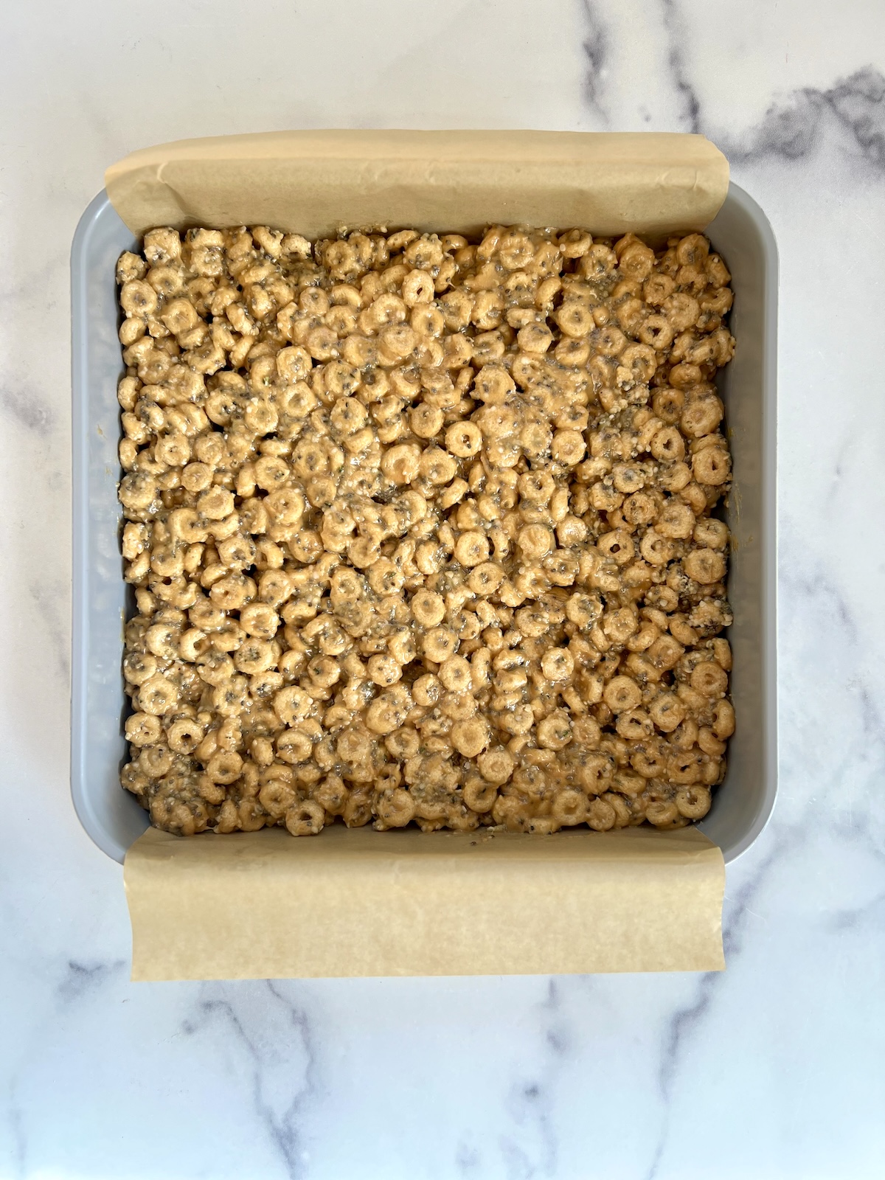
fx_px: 886
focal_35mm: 26
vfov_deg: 67.3
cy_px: 590
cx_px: 442
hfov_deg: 53.1
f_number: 1.5
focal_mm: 5.7
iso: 64
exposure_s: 1/121
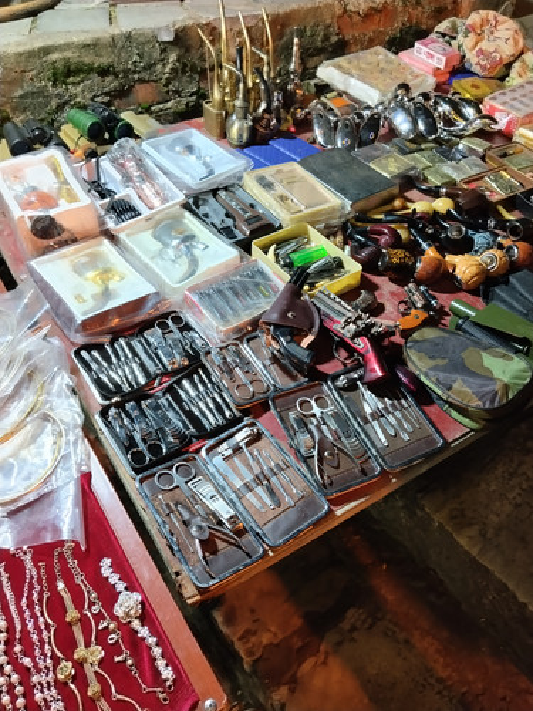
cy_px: 356
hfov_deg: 48.2
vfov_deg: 61.7
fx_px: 595
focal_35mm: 29
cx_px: 266
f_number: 1.8
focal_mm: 4.22
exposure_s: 1/25
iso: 160
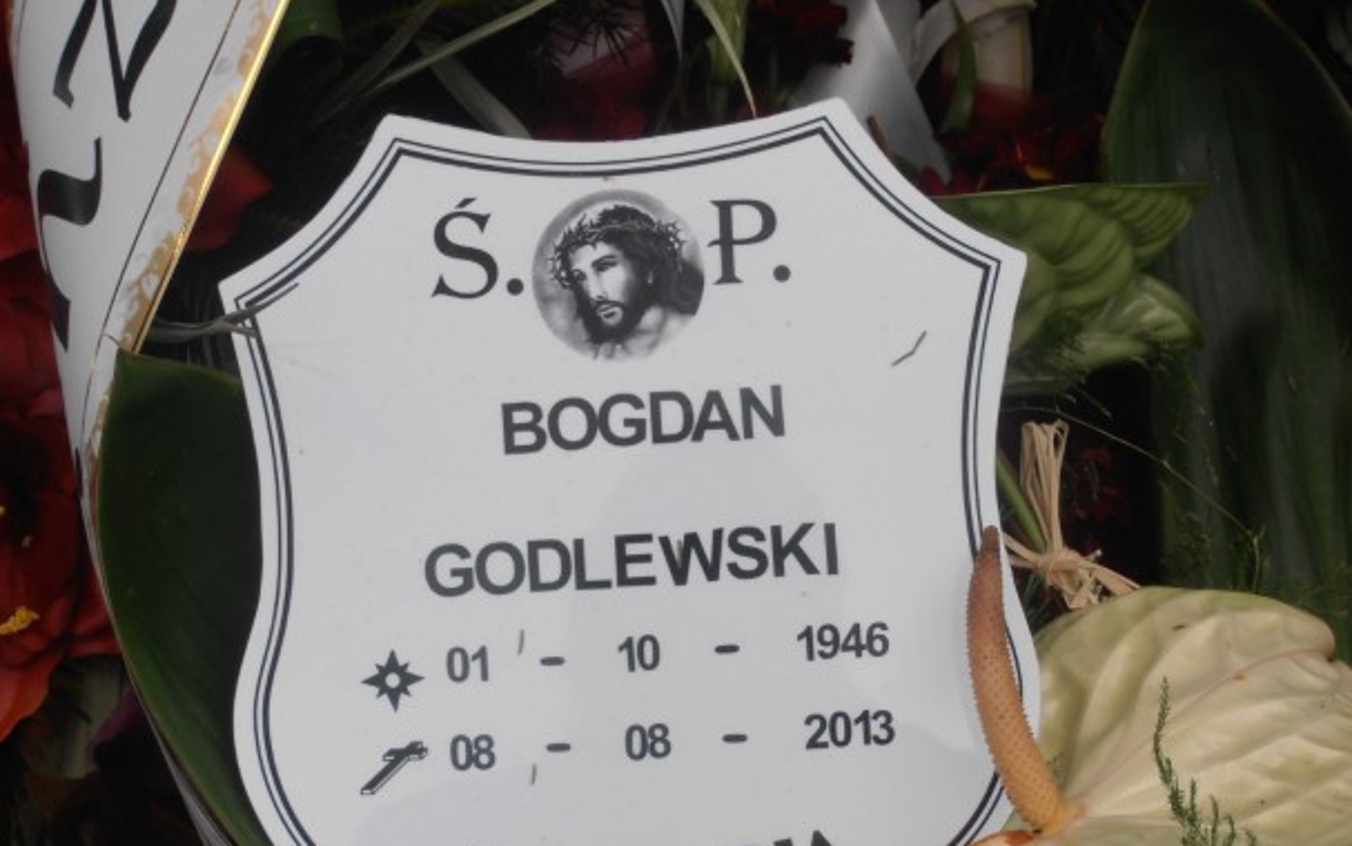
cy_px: 532
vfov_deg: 10.6
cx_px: 641
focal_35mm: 124
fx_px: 4571
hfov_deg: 16.8
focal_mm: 19.64
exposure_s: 1/250
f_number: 5.5
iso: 80
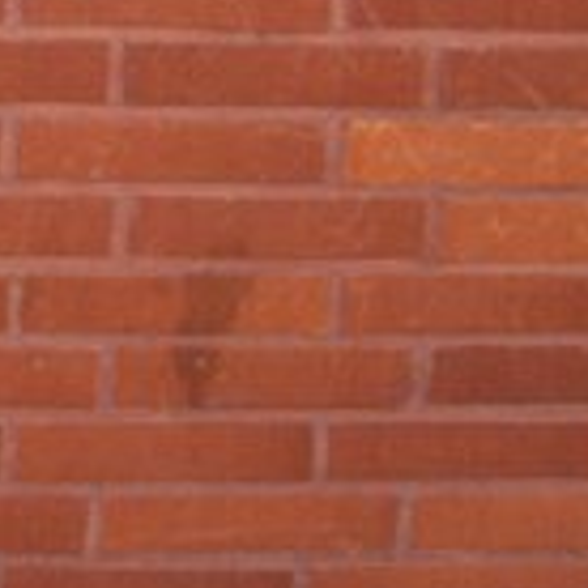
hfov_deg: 11.3
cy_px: -132
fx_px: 2844
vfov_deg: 11.5
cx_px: -320
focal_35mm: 148
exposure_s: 1/100
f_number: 2.7
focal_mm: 6
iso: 64
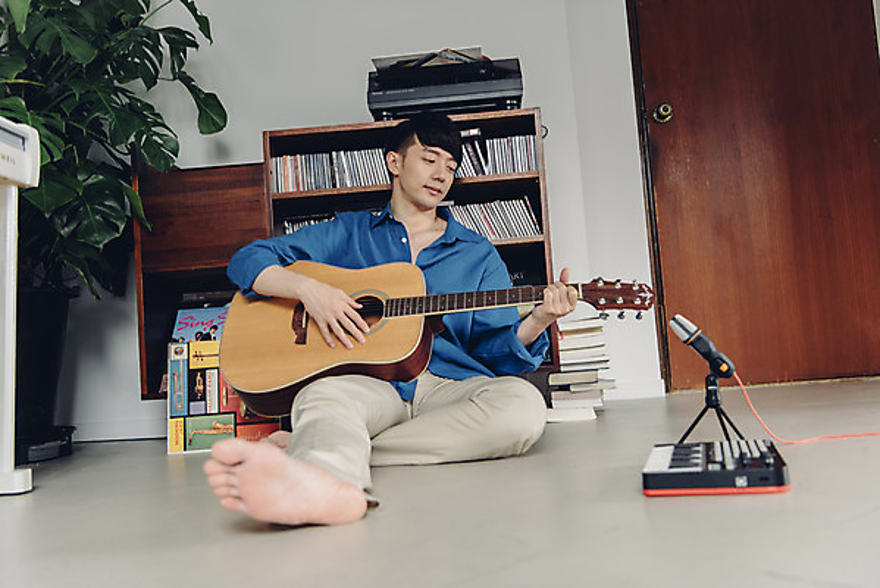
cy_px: 294
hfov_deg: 55.8
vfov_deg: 38.9
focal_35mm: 34
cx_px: 440
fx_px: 831
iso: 320
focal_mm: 34
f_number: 2.8
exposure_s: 1/100
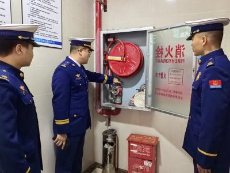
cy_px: 86
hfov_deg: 65.3
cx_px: 115
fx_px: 179
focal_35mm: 27
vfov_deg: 51.4
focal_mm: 8.5
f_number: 1.6
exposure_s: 1/20
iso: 1250
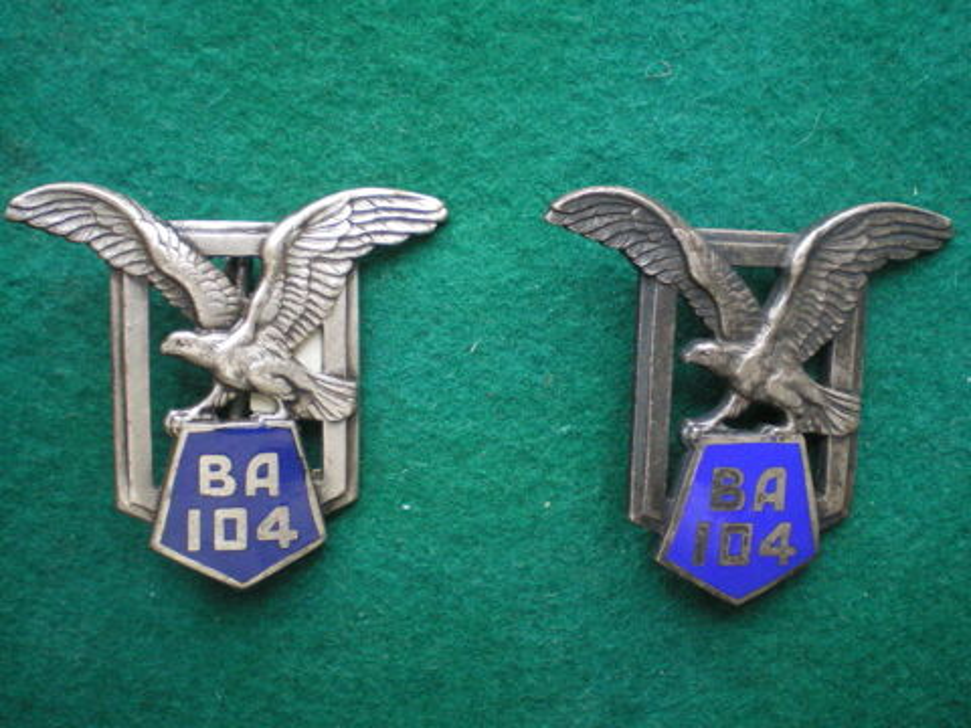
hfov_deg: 49.0
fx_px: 1066
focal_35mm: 38
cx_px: 486
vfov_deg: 37.7
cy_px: 364
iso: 400
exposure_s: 1/40
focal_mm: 6.3
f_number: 3.1
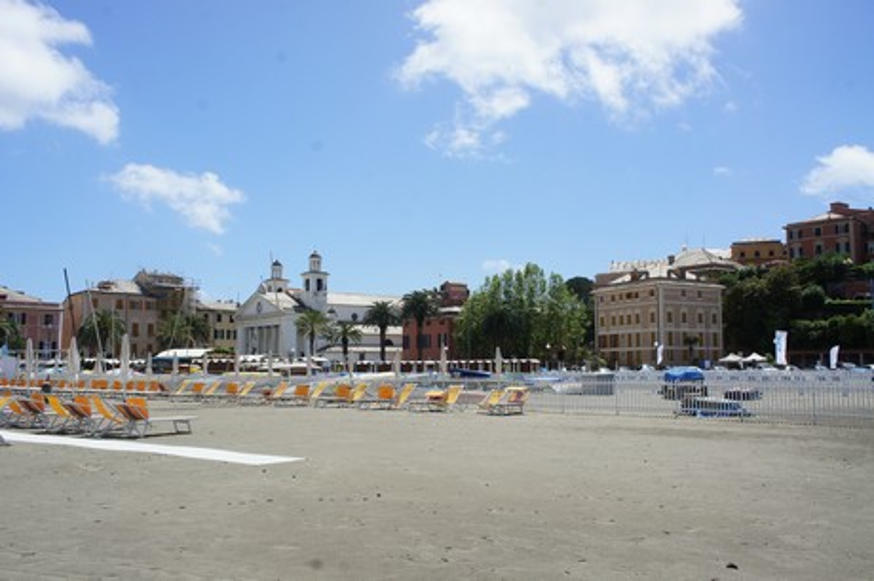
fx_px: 837
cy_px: 290
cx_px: 437
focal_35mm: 34
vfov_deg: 38.3
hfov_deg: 55.1
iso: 200
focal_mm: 23
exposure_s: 1/320
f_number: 11
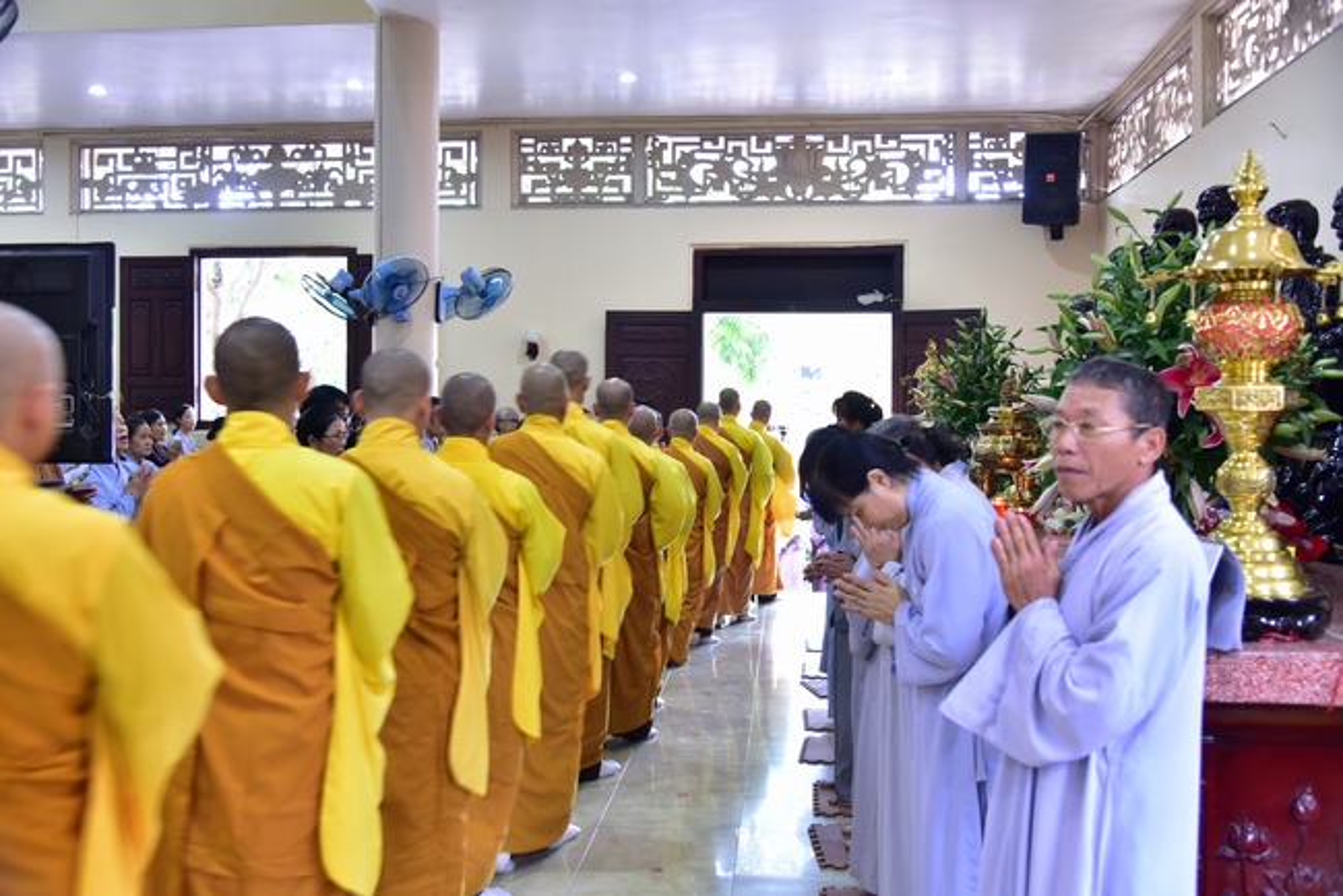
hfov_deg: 50.7
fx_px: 1418
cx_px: 672
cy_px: 448
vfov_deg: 35.1
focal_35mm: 38
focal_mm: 38
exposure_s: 1/20
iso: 640
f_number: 4
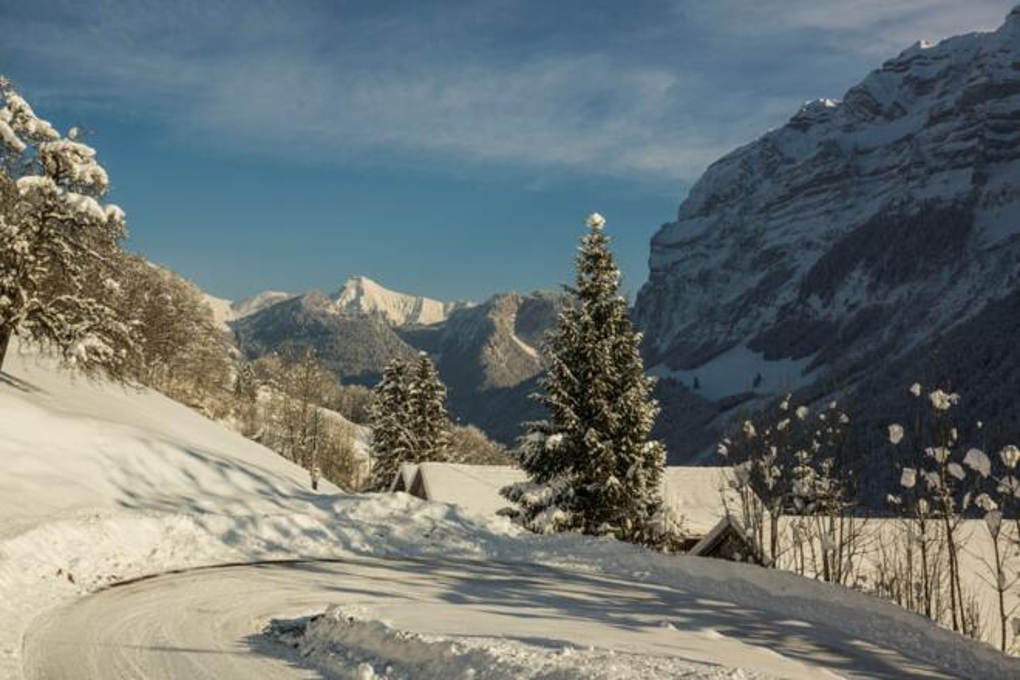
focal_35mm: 36
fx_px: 1020
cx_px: 510
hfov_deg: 53.1
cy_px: 340
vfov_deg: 36.9
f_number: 11
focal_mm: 24
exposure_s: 1/250
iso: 100
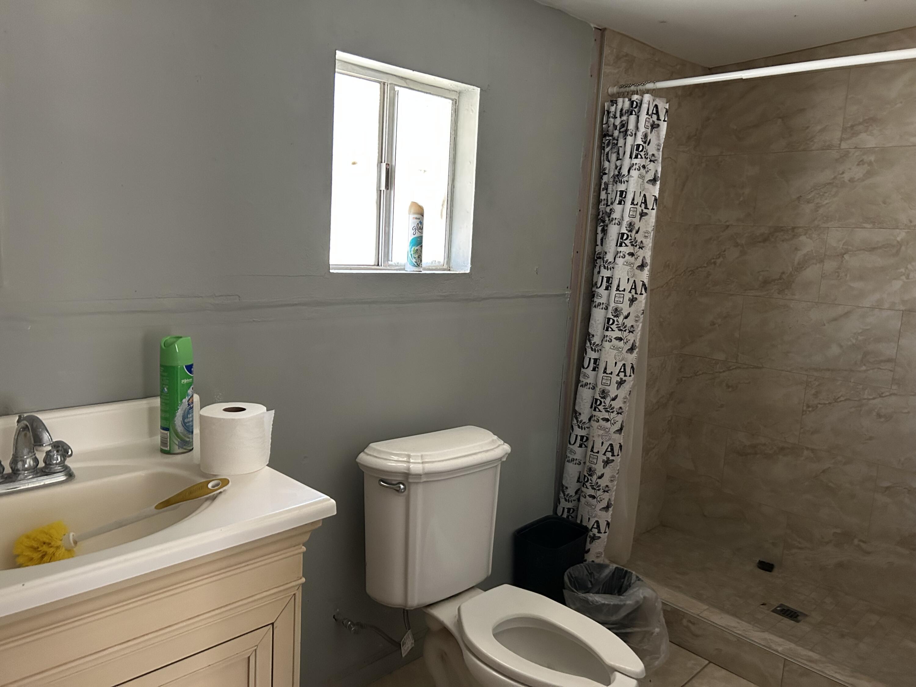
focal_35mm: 26
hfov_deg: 67.3
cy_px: 344
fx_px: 688
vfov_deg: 53.1
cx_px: 458
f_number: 1.5
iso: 500
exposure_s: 1/46
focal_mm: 5.7
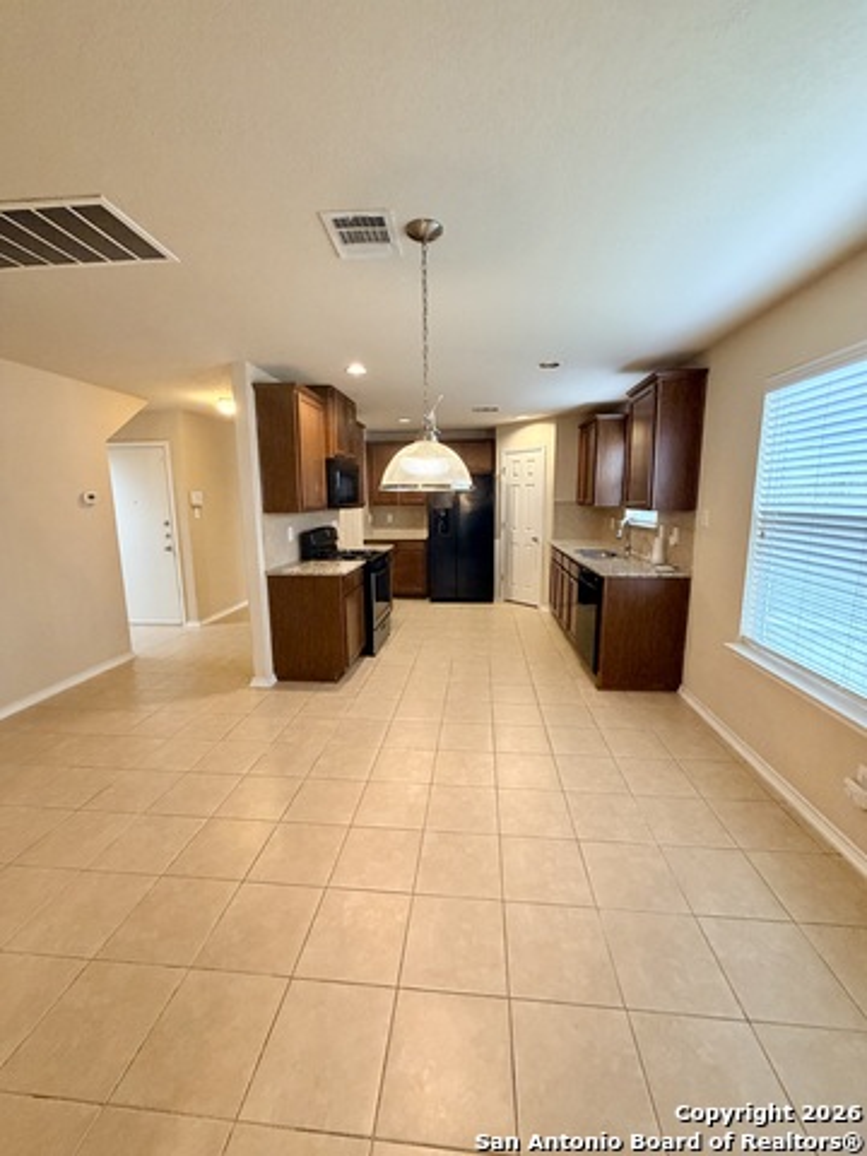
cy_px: 578
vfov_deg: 102.1
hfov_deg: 85.7
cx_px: 434
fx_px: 468
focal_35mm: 14
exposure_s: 1/60
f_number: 2.2
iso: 320
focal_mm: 2.22
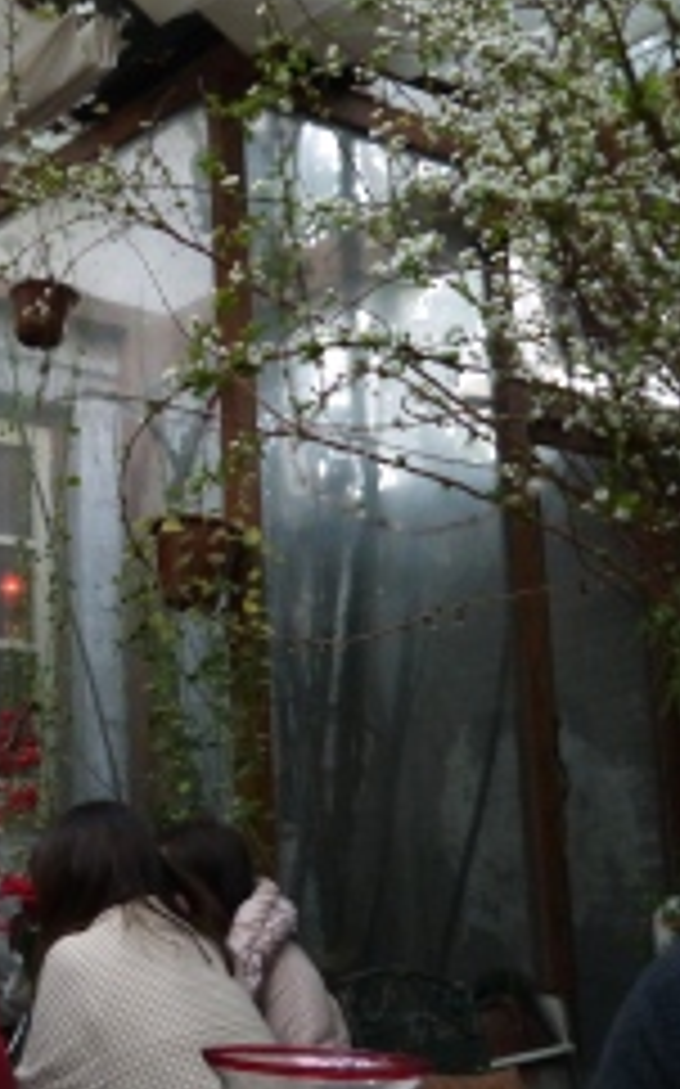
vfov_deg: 36.9
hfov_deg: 21.5
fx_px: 1633
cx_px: -180
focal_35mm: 55
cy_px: 513
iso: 1000
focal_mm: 14
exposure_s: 1/60
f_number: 3.5
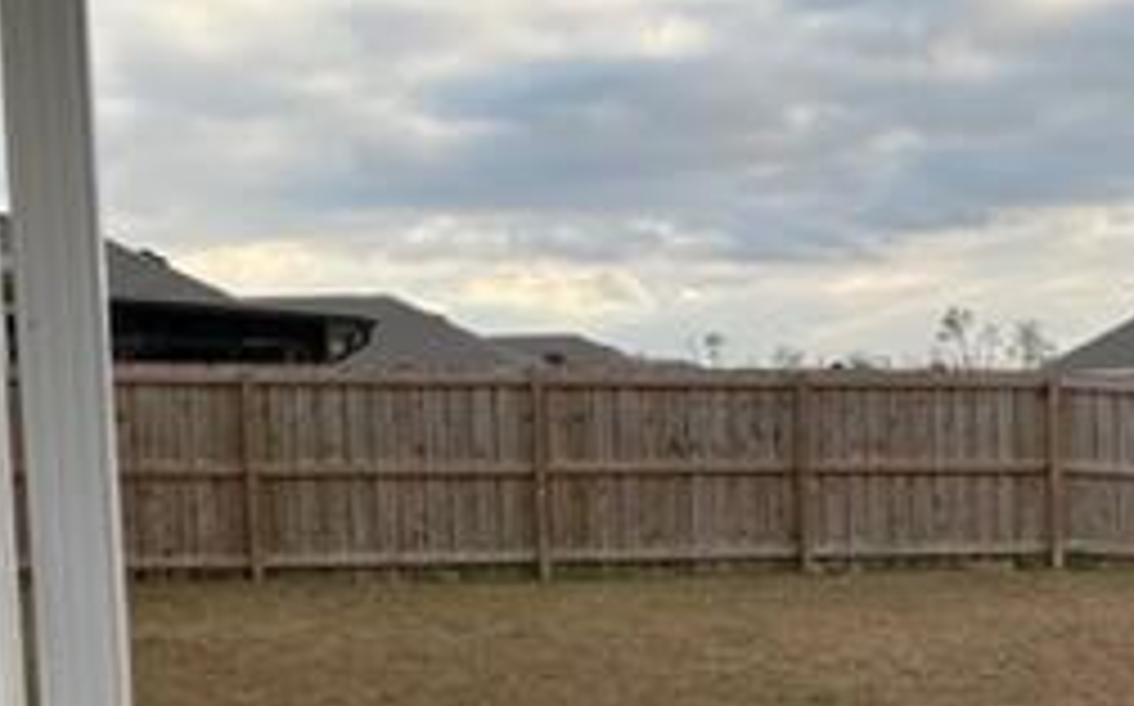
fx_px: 2161
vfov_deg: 18.3
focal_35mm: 70
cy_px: 639
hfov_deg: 29.1
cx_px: 783
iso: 50
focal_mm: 5.7
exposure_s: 1/866
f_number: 1.5
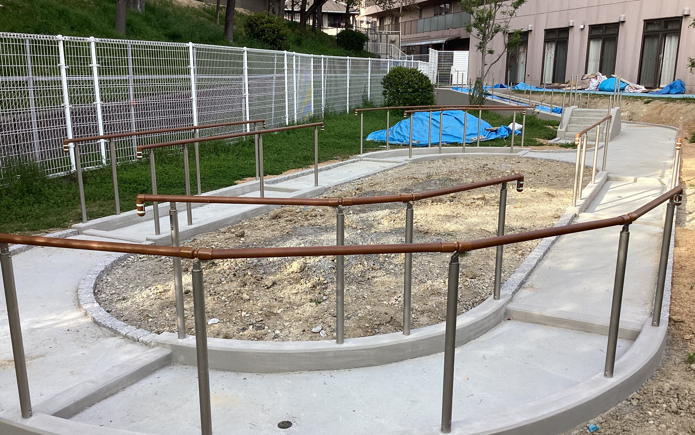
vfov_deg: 38.3
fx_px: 625
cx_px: 348
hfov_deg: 58.1
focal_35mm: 33
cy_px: 236
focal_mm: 3.3
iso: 25
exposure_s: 1/239
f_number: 2.4
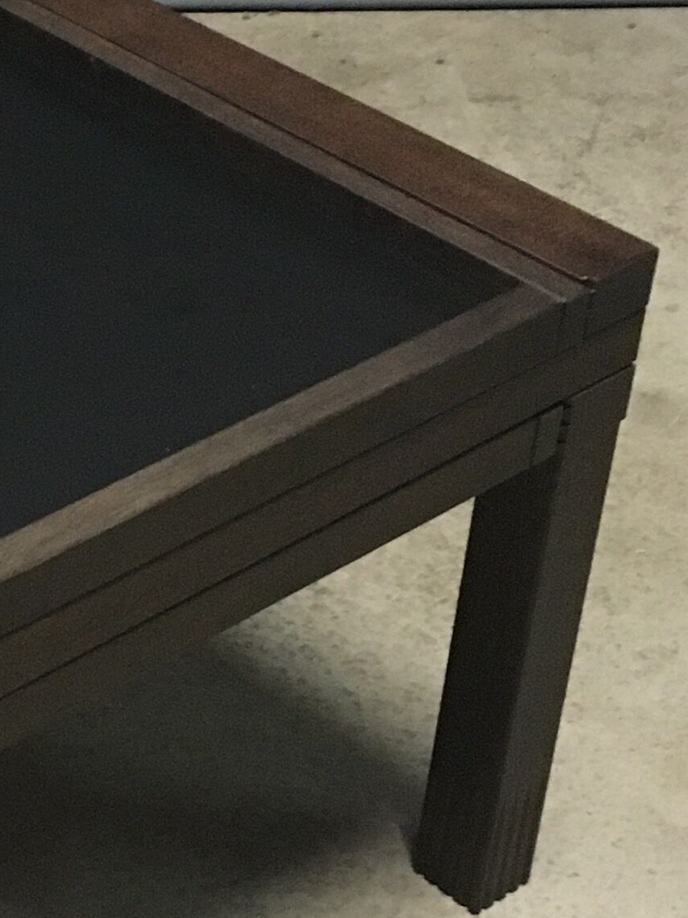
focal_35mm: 103
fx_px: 2730
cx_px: -344
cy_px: 377
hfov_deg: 13.5
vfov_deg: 19.1
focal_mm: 4.15
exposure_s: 1/17
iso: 250
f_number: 2.2
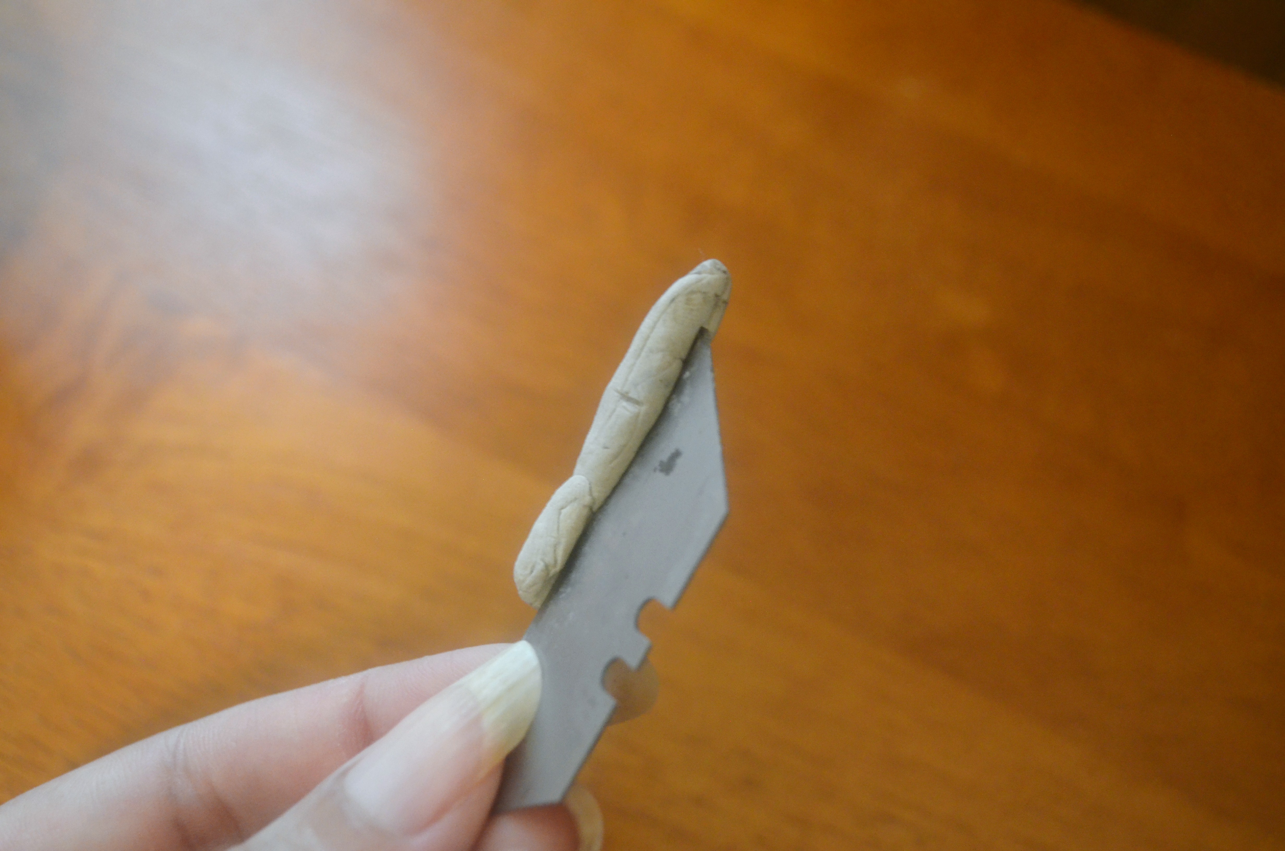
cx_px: 642
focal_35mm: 45
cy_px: 426
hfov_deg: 43.7
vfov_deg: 29.7
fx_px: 1603
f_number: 4.5
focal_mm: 30
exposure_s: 1/30
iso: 2500
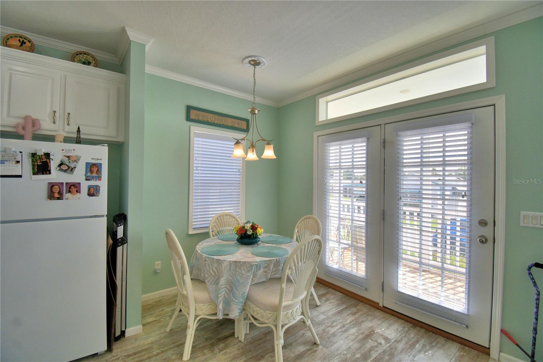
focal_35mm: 15
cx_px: 272
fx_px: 226
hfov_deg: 100.4
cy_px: 181
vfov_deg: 77.3
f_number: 4.5
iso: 200
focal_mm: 10
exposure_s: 1/500
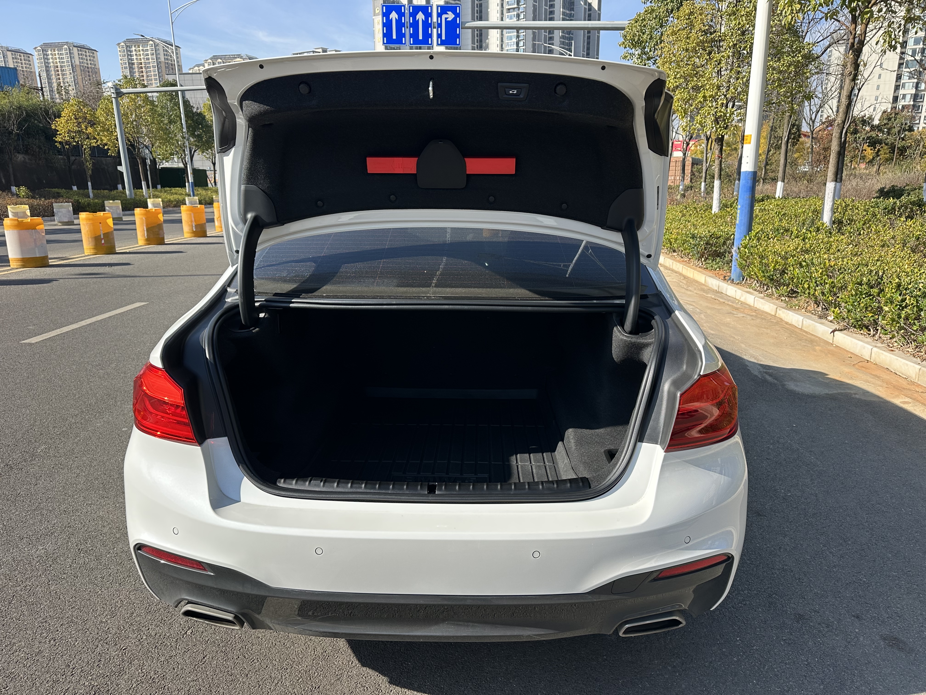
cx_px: 463
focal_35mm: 24
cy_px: 348
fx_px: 642
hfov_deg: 71.6
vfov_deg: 56.8
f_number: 1.78
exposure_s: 1/2070
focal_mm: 6.86
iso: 80
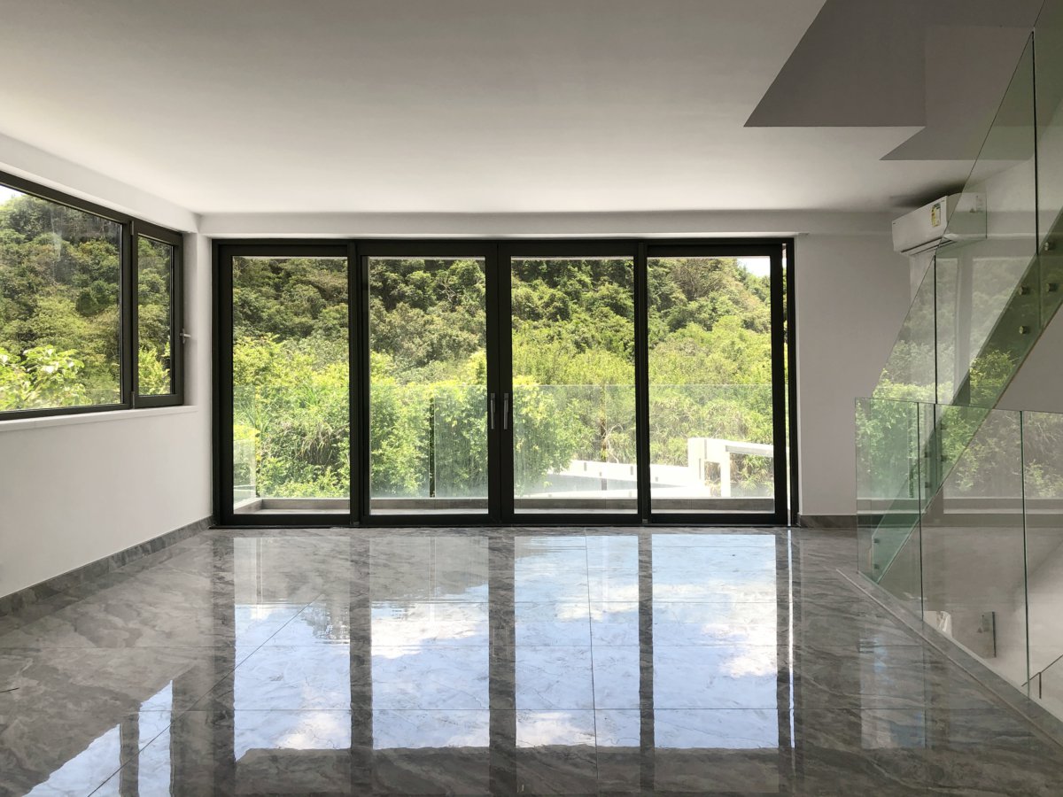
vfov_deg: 49.7
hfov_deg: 63.4
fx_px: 860
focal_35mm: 28
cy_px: 398
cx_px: 532
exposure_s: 1/340
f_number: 1.8
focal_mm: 3.99
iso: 20
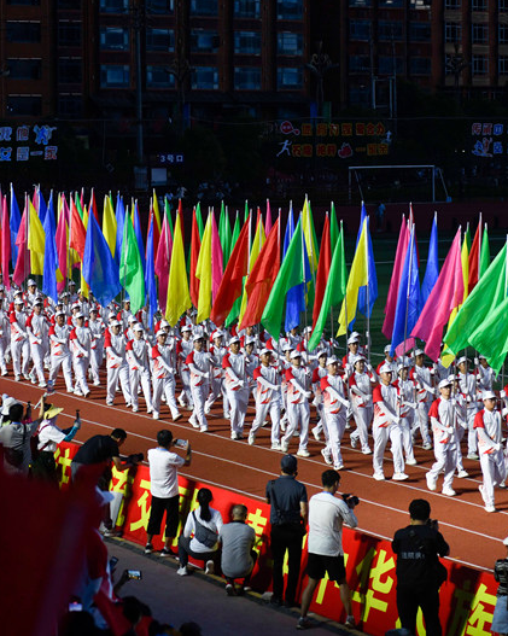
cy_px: 317
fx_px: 2144
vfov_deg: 16.9
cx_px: 320
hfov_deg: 13.5
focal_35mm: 114
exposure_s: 1/800
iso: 1000
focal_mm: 80
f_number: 4.5
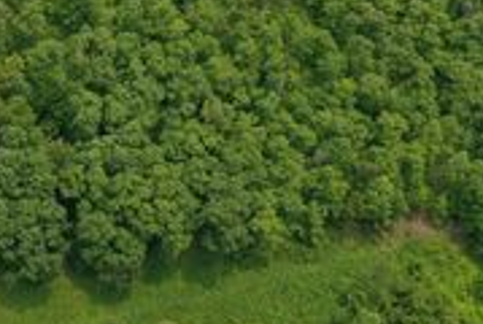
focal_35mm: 78
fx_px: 1048
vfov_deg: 17.4
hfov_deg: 24.9
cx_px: 13
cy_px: 53
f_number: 5.6
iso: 100
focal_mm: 10.26
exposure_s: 1/400
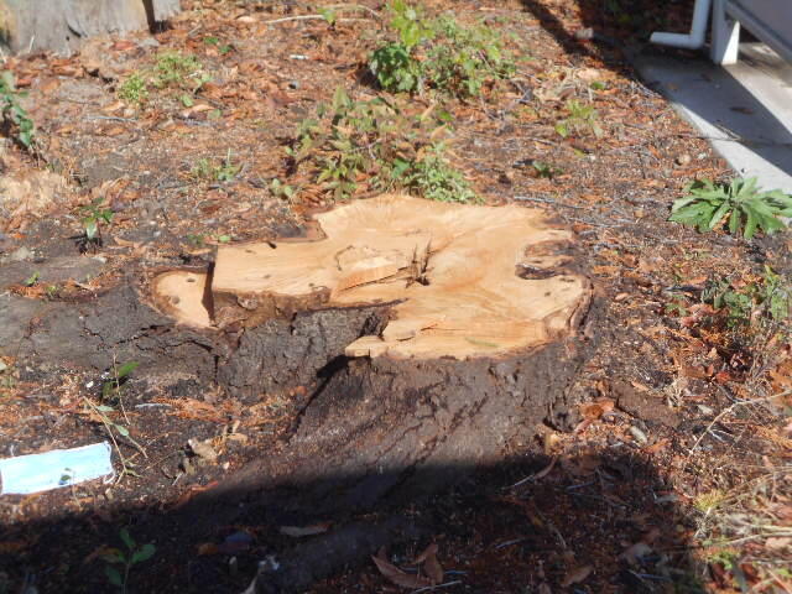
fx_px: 1739
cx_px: 396
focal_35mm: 76
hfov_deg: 25.7
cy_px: 297
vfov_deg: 19.4
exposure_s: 1/250
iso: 80
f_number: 5.8
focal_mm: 13.5
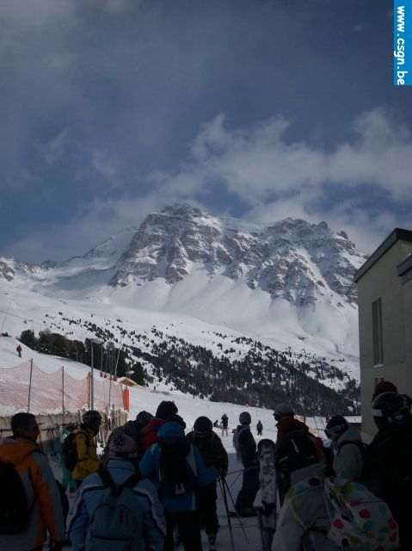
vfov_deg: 35.6
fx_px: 858
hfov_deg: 27.0
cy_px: 276
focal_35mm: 54
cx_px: 206
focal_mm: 9
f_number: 6.9
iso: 80
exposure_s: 1/1271
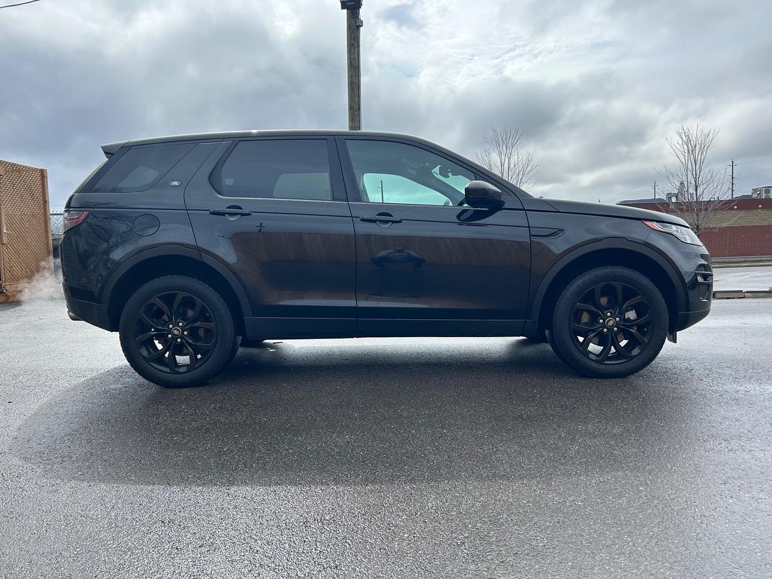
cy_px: 290
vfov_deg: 53.1
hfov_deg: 67.3
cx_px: 386
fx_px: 580
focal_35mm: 26
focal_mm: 5.7
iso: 50
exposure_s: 1/3831
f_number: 1.5
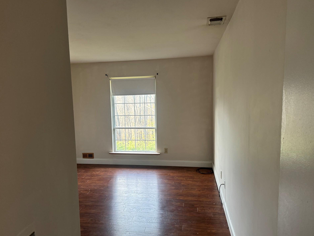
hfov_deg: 67.2
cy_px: 124
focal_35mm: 26
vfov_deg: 53.1
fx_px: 236
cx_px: 145
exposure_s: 1/88
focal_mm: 6.76
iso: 200
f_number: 1.78
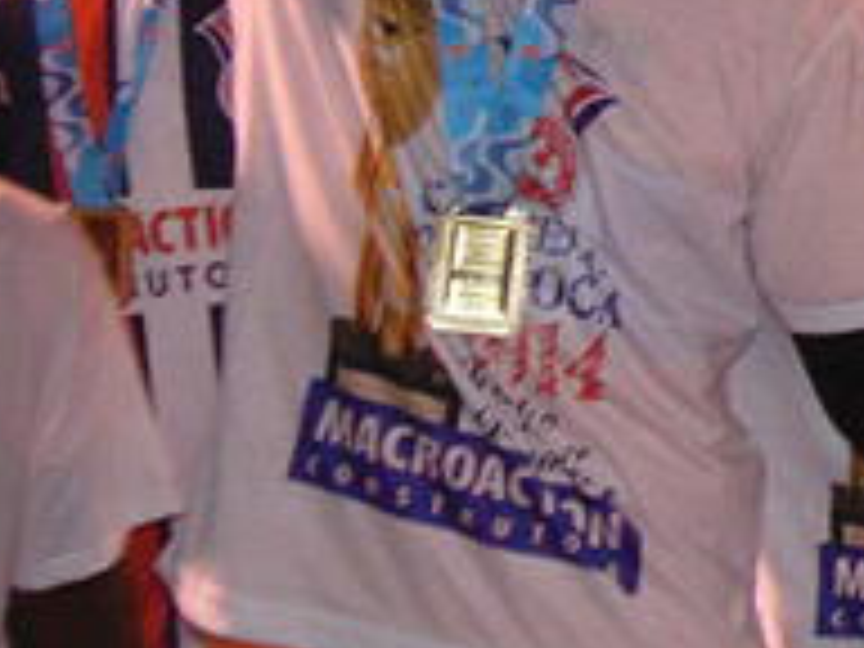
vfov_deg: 11.6
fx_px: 3145
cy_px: -45
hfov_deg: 14.5
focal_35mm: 126
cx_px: 1318
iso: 200
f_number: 3
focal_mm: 4.5
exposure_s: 1/30
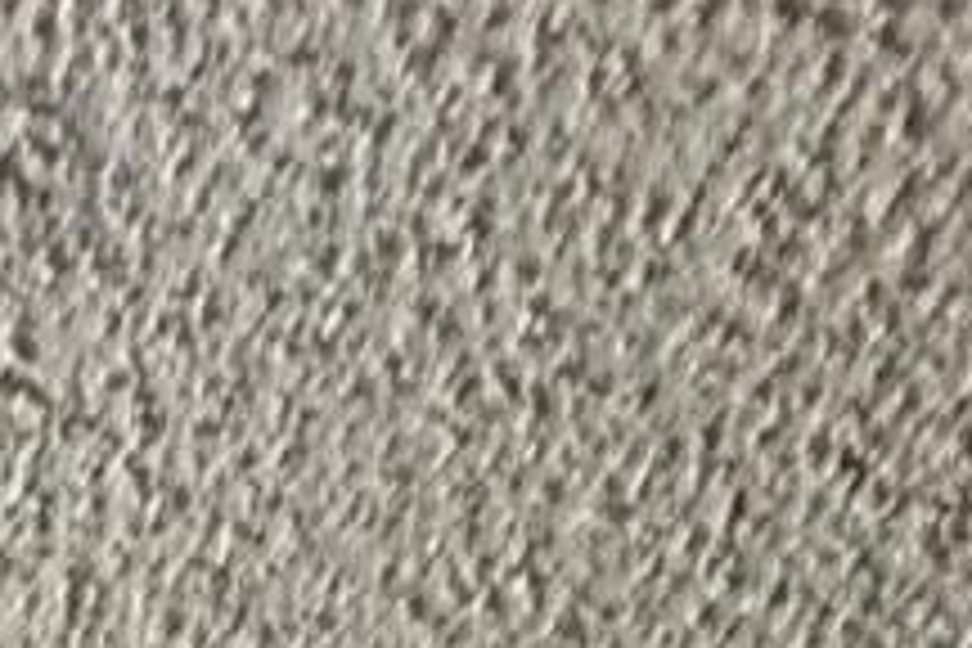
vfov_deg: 4.5
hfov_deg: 10.4
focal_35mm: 135
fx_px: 3645
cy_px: 4446
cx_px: -2030
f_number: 2.2
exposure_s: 1/120
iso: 320
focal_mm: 2.22
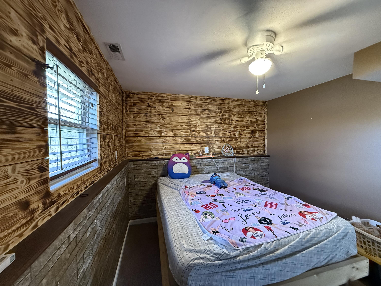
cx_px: 190
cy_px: 143
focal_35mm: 14
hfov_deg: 102.1
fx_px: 154
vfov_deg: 85.7
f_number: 2.2
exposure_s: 1/60
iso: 1000
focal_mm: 2.22
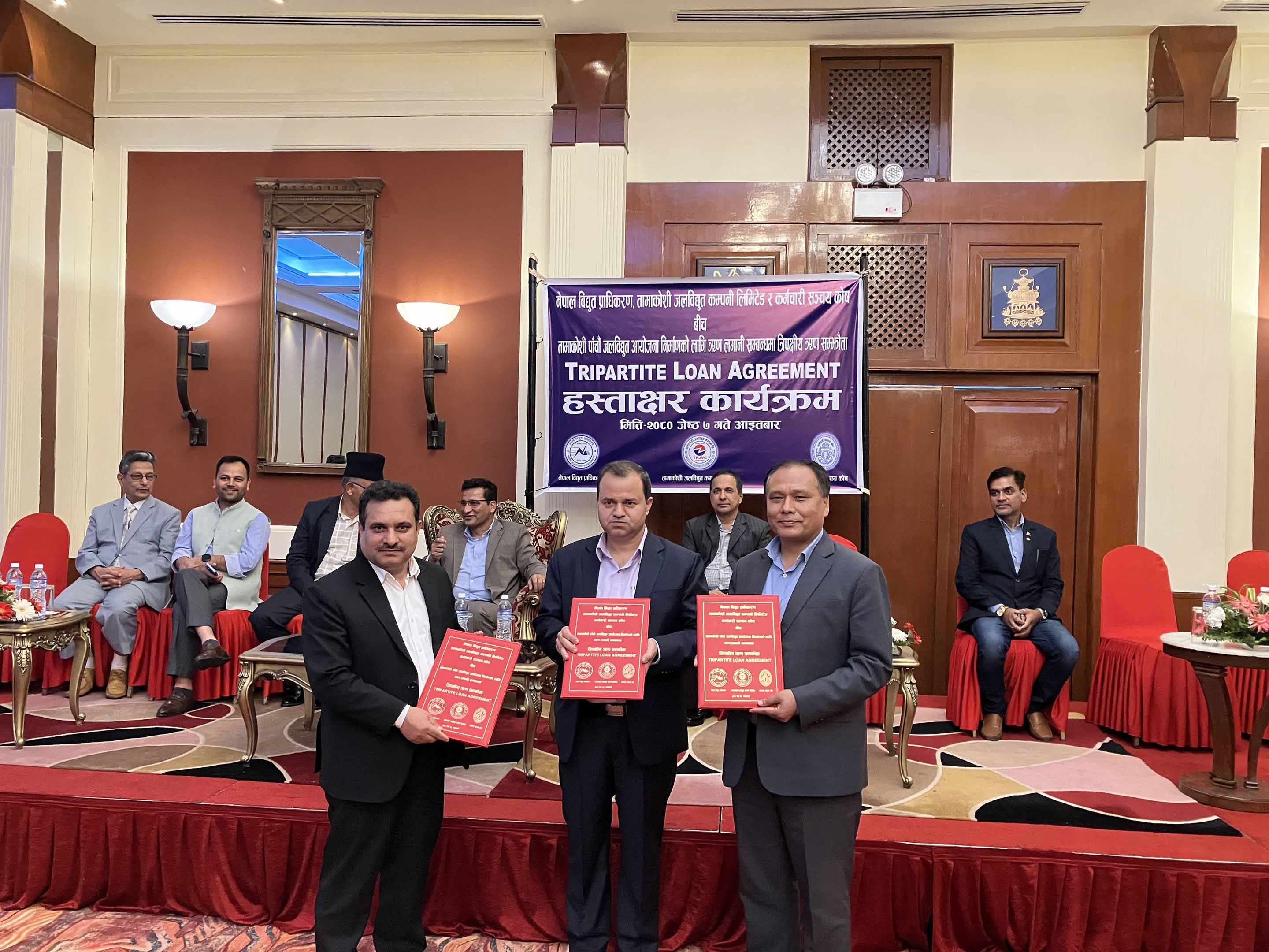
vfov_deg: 49.7
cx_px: 634
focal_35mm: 28
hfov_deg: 63.4
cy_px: 476
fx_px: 1026
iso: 320
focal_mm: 3.99
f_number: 1.8
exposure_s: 1/33
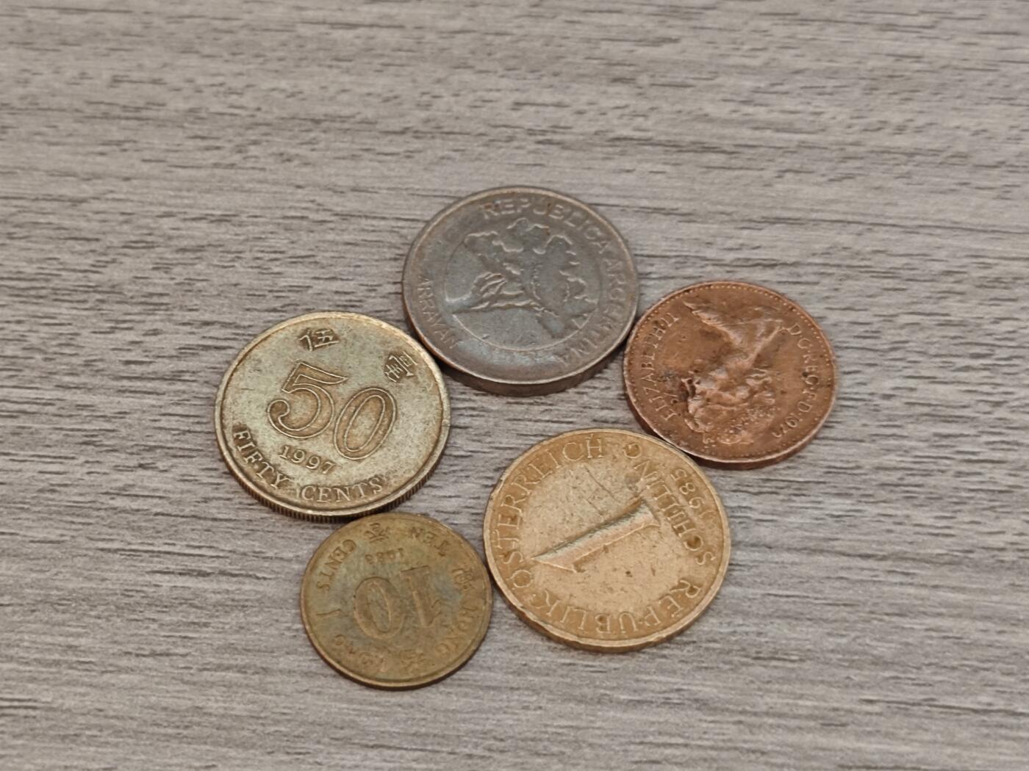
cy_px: 386
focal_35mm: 75
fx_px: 2229
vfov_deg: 19.6
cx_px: 514
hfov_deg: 26.0
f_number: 1.9
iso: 640
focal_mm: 8.7
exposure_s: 1/41
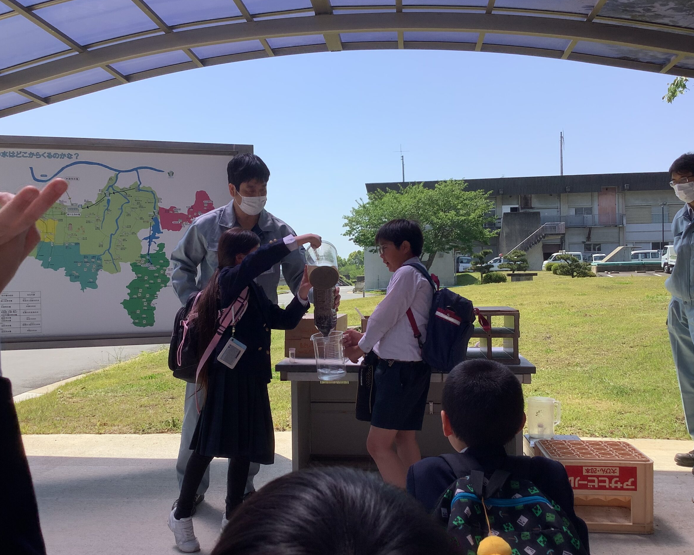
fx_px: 678
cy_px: 275
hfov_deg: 54.2
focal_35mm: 33
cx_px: 329
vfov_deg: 44.5
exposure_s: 1/1181
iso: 25
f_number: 2.4
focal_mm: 3.3
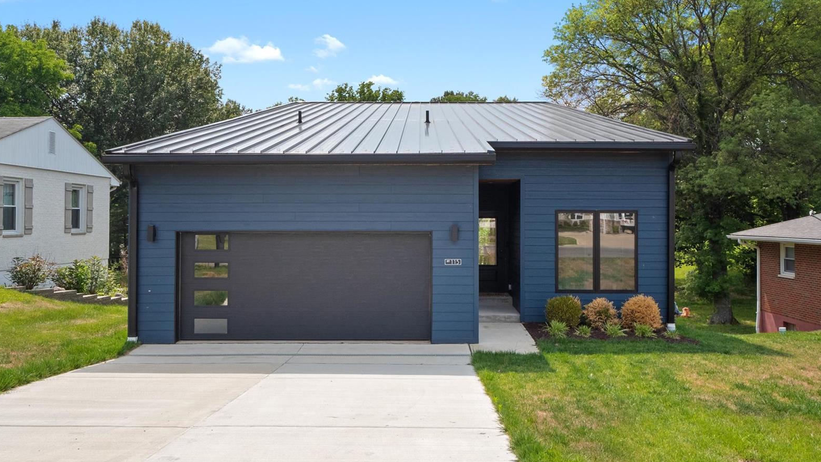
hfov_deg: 61.0
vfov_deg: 36.7
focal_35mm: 32
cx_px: 412
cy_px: 227
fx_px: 697
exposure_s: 1/320
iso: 400
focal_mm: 15
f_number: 10
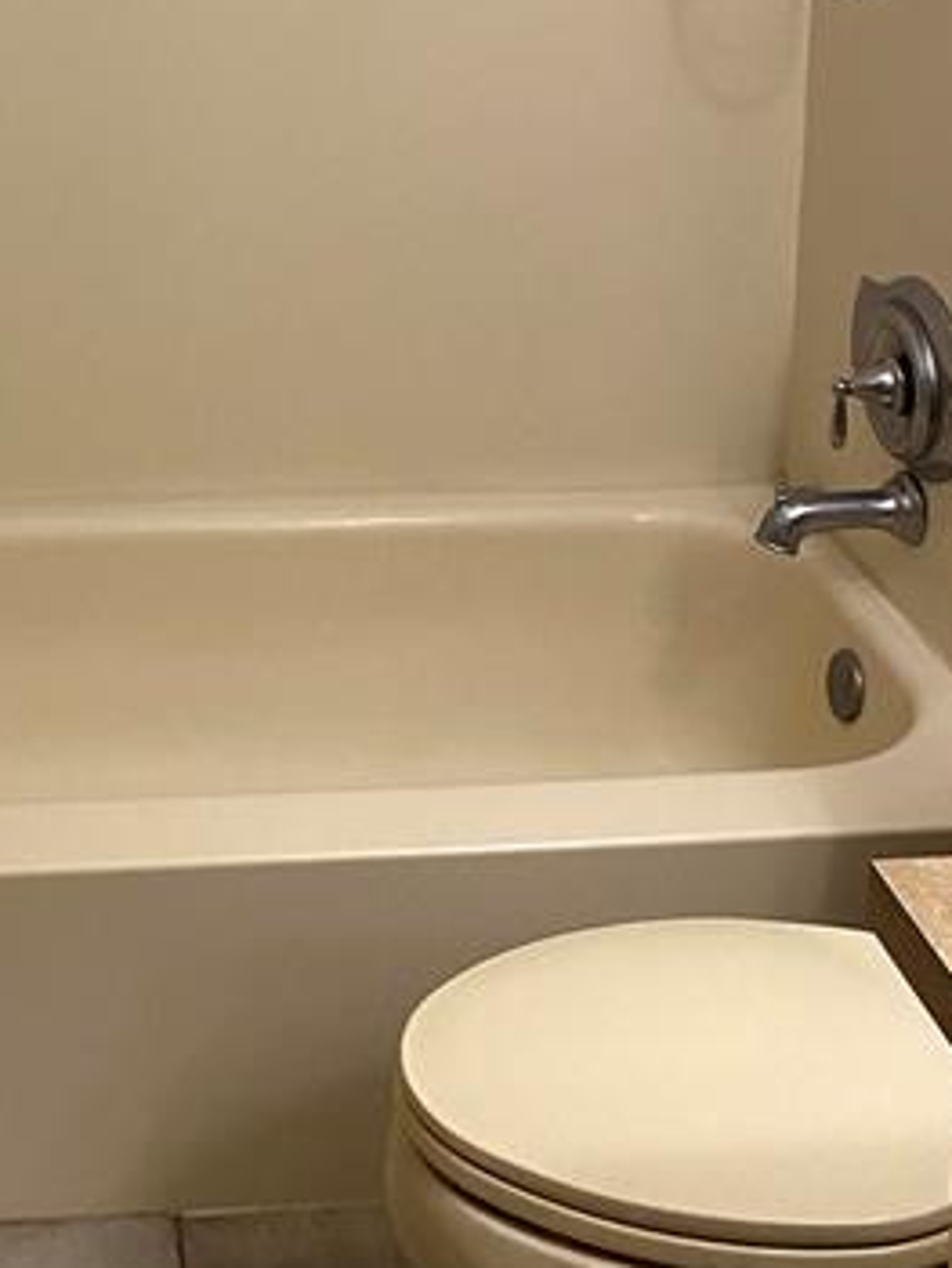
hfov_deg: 25.1
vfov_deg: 30.7
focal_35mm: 57
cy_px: -76
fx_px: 2088
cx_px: 138
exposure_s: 1/60
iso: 200
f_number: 1.8
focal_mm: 4.25
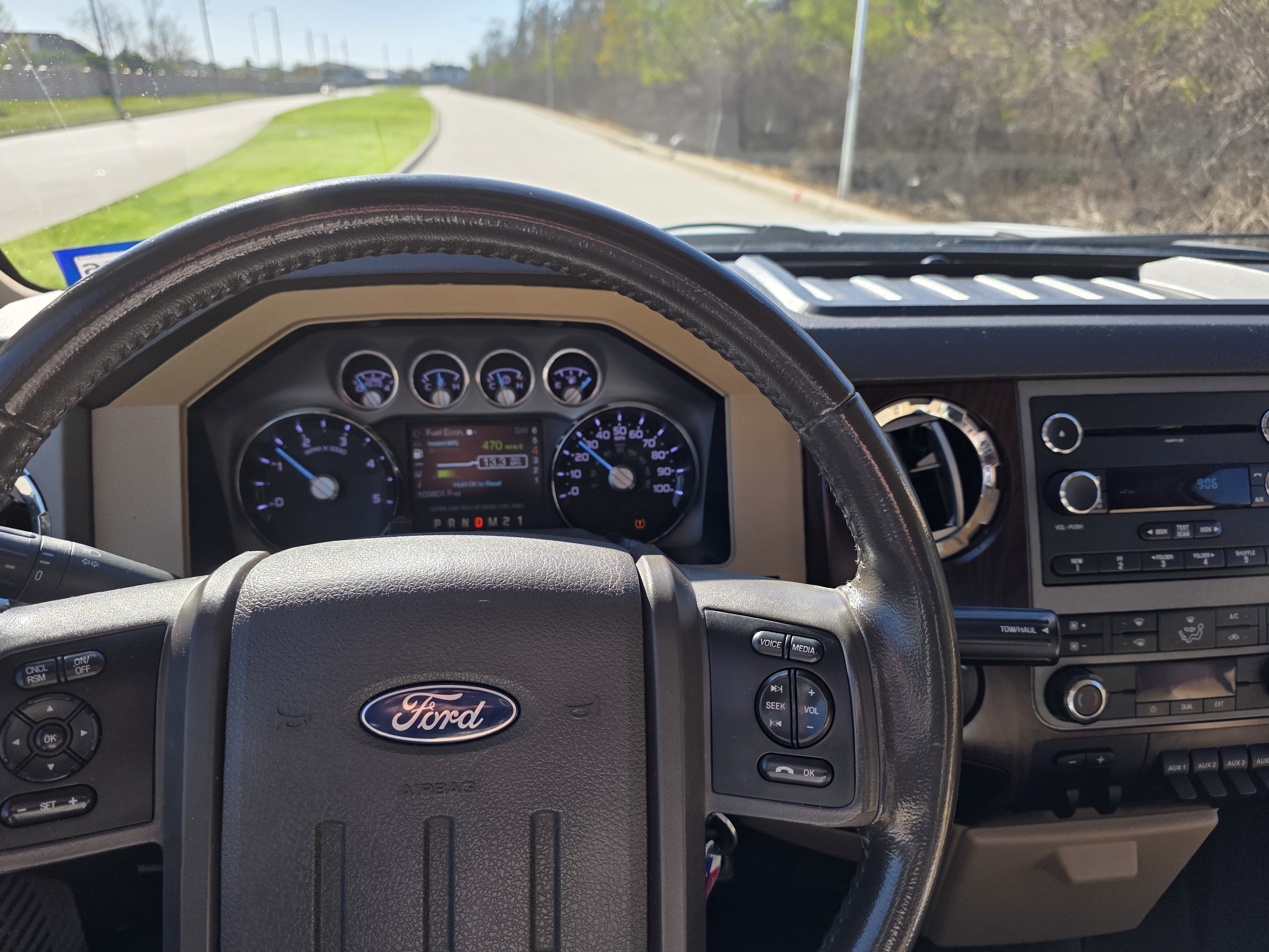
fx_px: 843
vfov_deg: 58.9
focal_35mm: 23
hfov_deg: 73.9
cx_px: 634
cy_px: 476
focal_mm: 6.3
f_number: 1.7
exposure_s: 1/2157
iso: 80
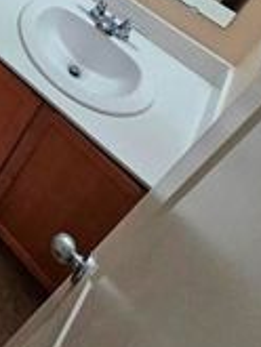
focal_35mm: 42
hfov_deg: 28.8
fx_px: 422
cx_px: -68
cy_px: -107
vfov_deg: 32.9
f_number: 2.2
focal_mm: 2.2
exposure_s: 1/60
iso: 250
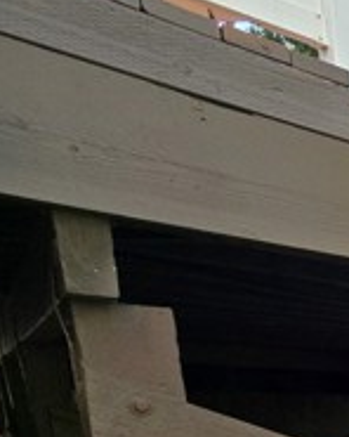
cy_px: 541
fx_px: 568
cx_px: 717
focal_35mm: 44
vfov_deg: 33.2
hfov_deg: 18.7
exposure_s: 1/719
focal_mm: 2.2
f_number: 2.2
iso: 100
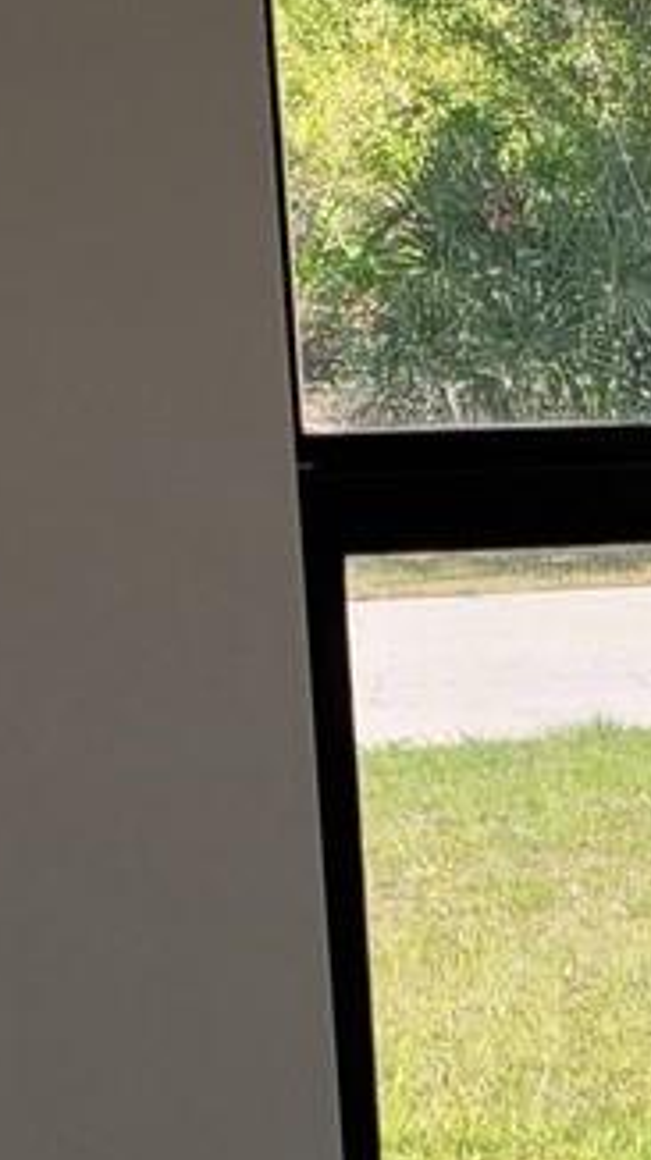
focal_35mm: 139
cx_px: 2334
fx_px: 4272
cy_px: 754
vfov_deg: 15.4
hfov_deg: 7.1
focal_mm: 5.4
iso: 40
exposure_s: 1/189
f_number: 1.8
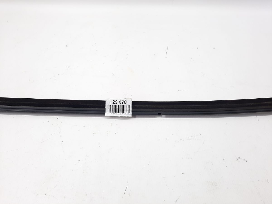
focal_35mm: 25
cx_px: 136
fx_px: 196
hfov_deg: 69.4
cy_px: 102
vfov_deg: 54.9
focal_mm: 4.6
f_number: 2
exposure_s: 1/50
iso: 50
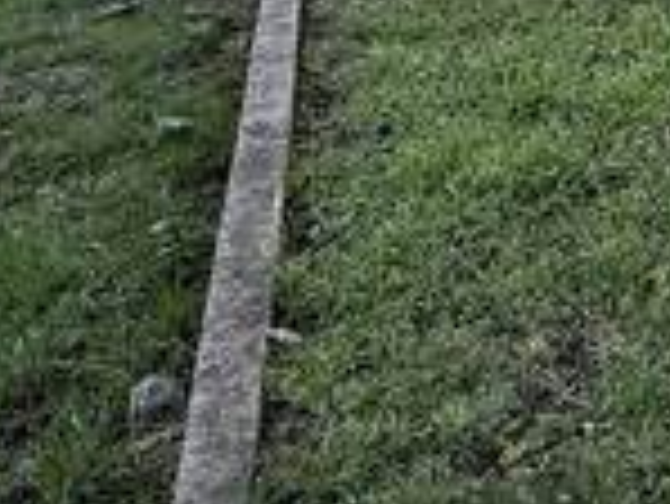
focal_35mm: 75
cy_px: -400
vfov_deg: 16.5
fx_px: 1453
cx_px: 805
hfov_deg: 23.7
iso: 50
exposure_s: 1/502
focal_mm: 2.22
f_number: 2.2
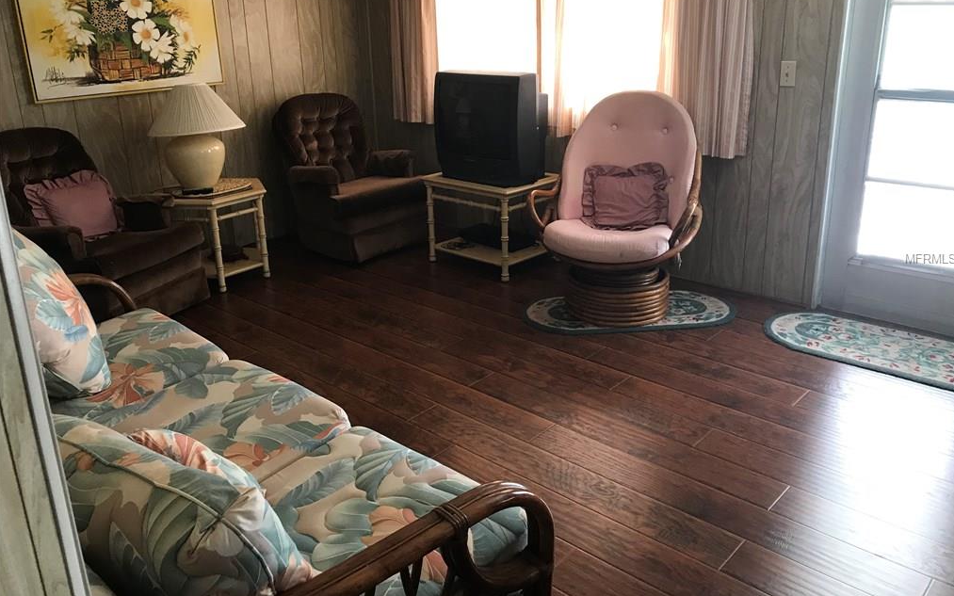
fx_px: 780
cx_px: 478
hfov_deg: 62.9
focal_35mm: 30
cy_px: 258
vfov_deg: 41.7
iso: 40
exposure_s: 1/24
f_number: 1.8
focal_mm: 3.99
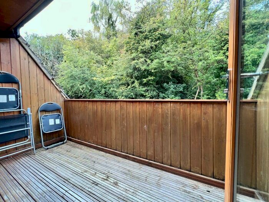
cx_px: 134
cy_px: 101
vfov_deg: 89.9
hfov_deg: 106.2
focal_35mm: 13
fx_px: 101
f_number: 1.8
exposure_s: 1/99
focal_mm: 1.57
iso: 64
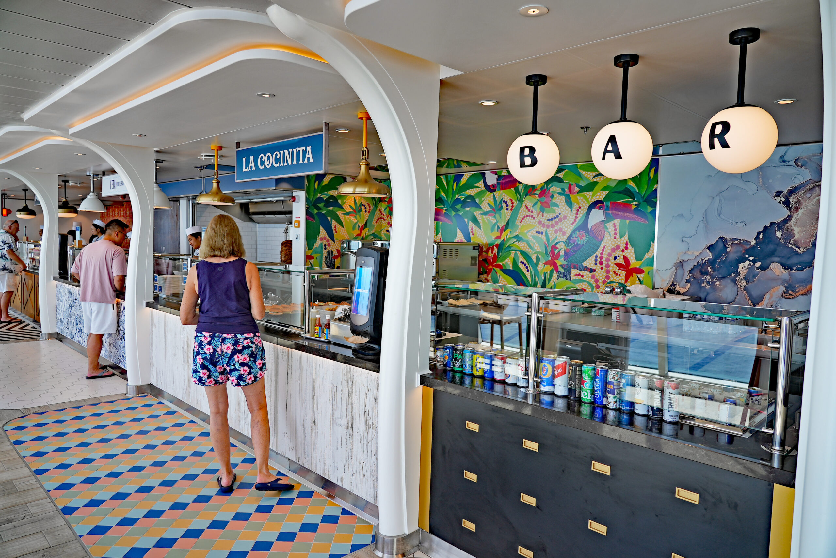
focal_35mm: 24
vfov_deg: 53.2
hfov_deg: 73.7
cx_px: 418
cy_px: 279
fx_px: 558
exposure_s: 1/160
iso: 100
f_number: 4
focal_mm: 24
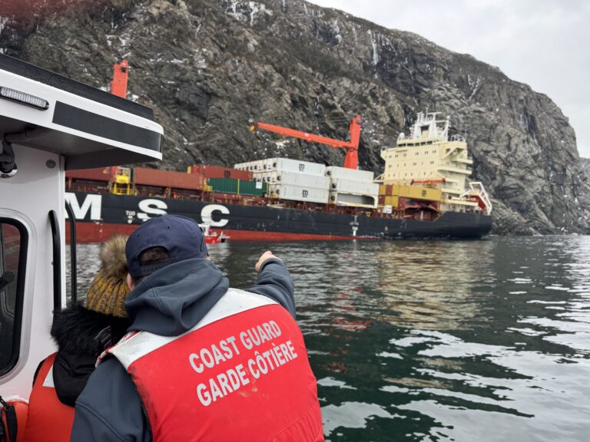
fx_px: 409
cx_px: 295
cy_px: 221
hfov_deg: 71.6
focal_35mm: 24
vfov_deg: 56.8
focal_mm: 6.76
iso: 80
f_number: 1.78
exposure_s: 1/448
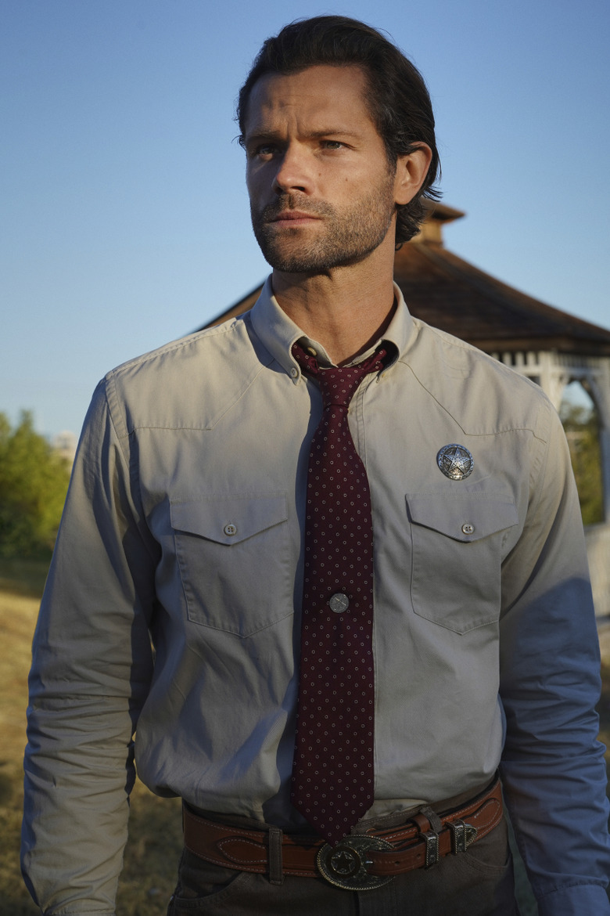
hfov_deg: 19.5
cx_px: 305
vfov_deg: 28.8
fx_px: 1779
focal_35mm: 70
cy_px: 458
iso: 200
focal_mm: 70
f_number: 9
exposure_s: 1/320
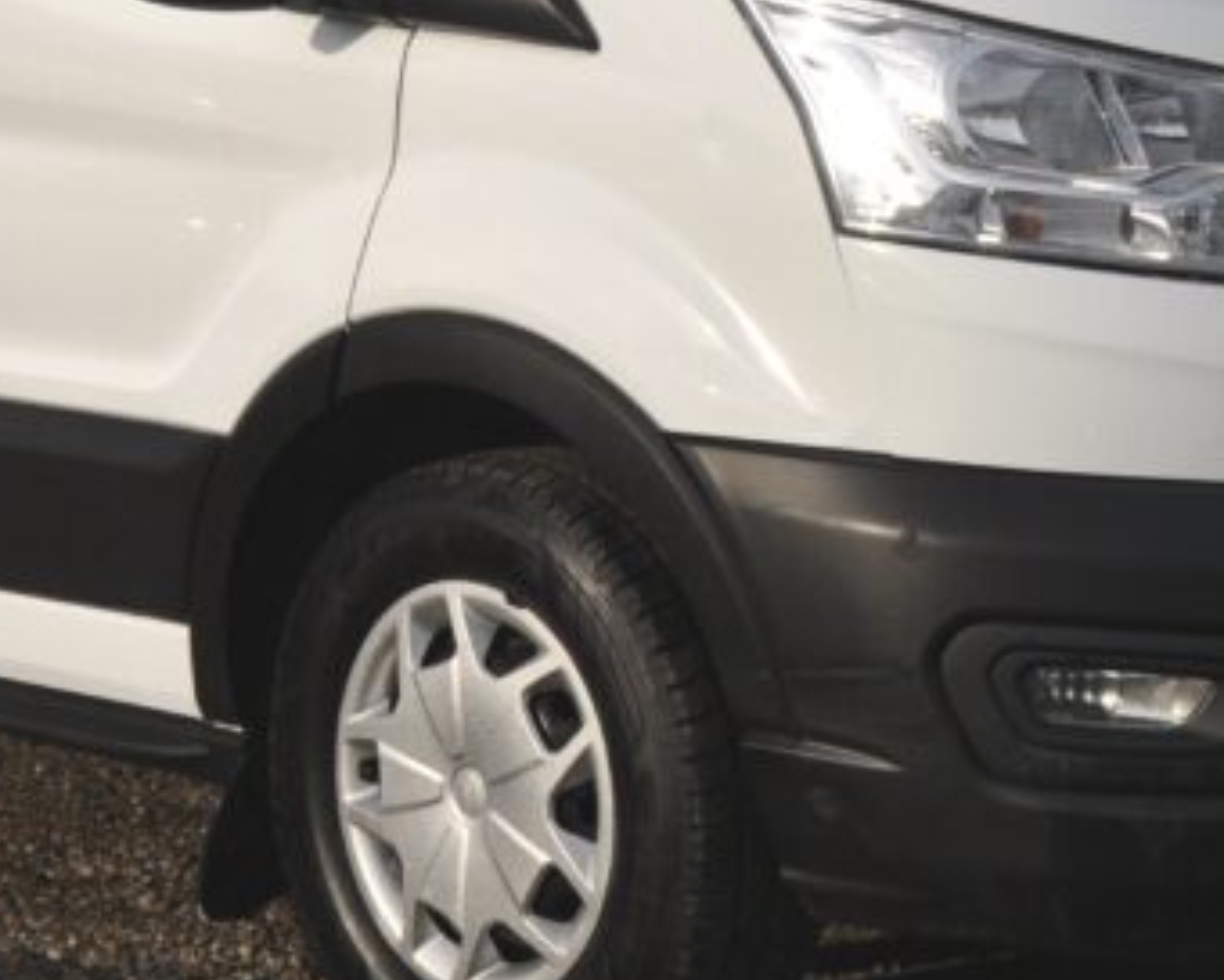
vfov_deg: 12.0
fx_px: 4601
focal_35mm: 127
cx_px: 410
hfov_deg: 15.1
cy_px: -50
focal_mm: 30
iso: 500
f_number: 11
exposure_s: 1/500
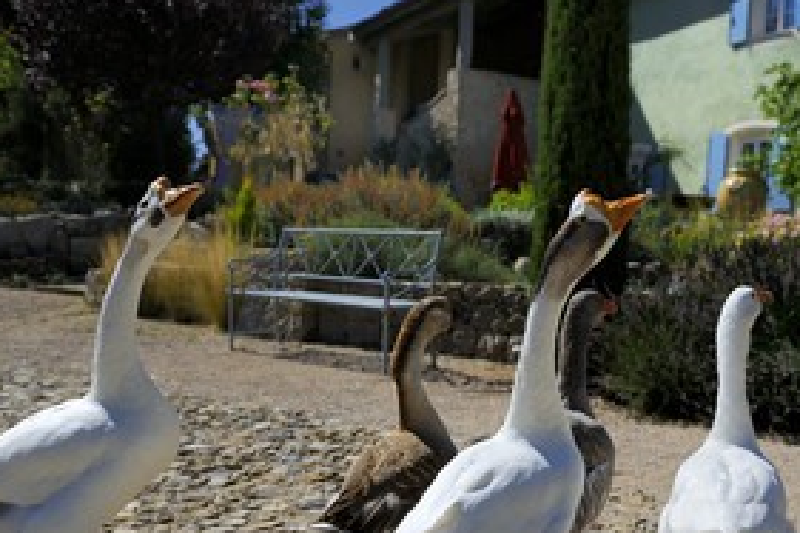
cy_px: 382
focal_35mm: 36
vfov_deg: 36.2
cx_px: 477
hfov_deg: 52.8
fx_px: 799
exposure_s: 1/5000
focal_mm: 24
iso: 200
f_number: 3.5
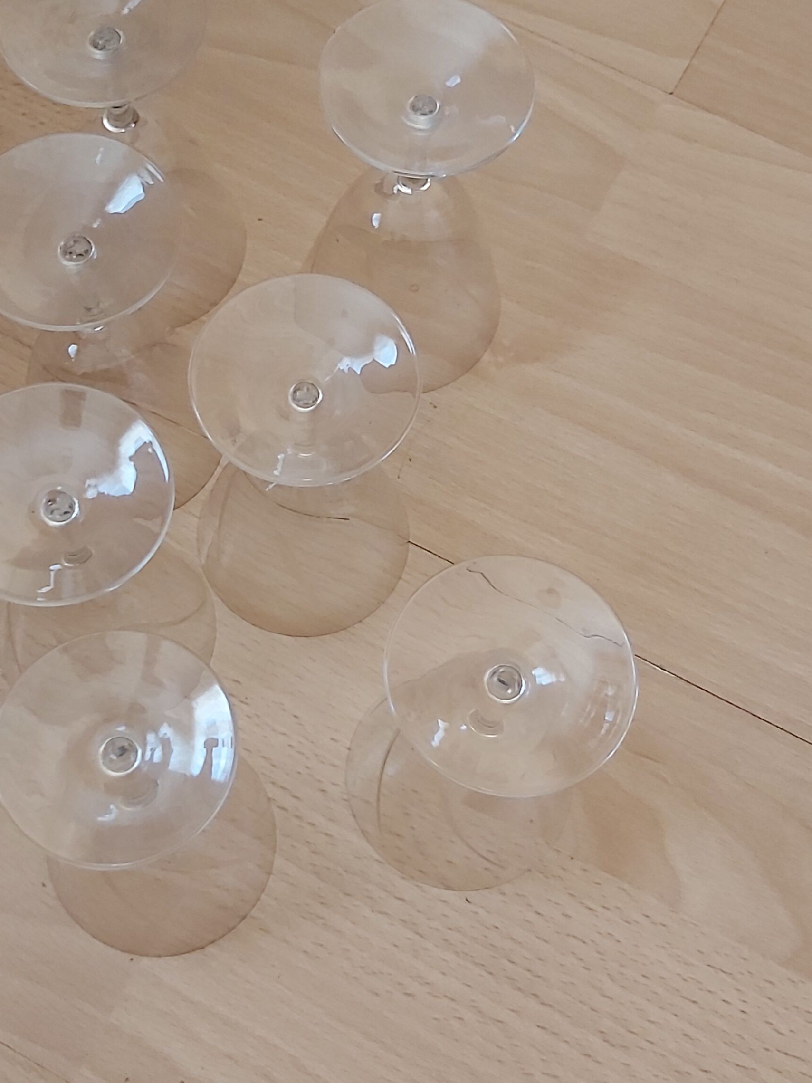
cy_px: 631
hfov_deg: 31.4
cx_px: 306
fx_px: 1439
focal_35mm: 46
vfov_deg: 41.1
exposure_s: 1/50
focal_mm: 3.92
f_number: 1.7
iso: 250
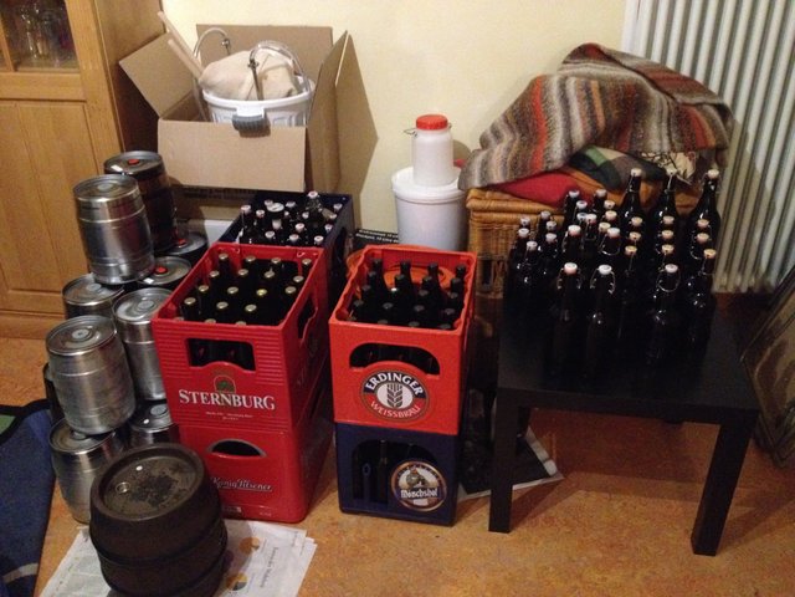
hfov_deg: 52.6
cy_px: 298
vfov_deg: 40.7
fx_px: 804
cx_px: 398
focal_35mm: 35
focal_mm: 4.28
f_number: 2.4
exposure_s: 1/15
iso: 800
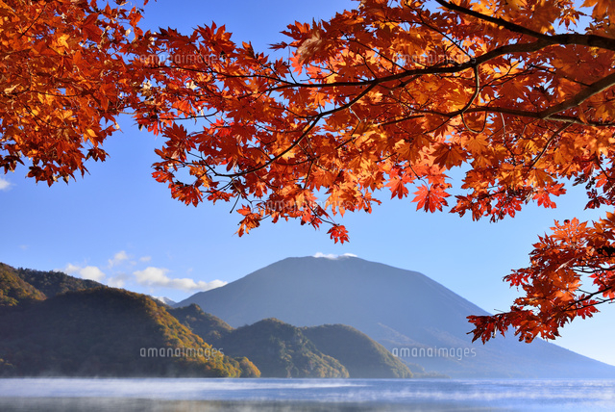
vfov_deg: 36.9
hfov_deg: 53.1
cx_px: 308
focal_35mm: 36
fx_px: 616
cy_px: 206
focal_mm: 36
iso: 200
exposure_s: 1/250
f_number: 11
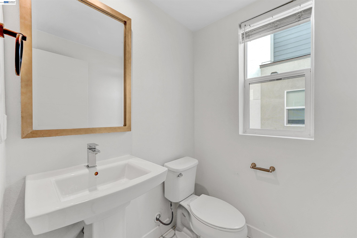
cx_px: 178
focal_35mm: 14
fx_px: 139
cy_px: 119
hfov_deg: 104.3
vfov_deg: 81.2
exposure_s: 1/80
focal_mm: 14
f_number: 8
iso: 640
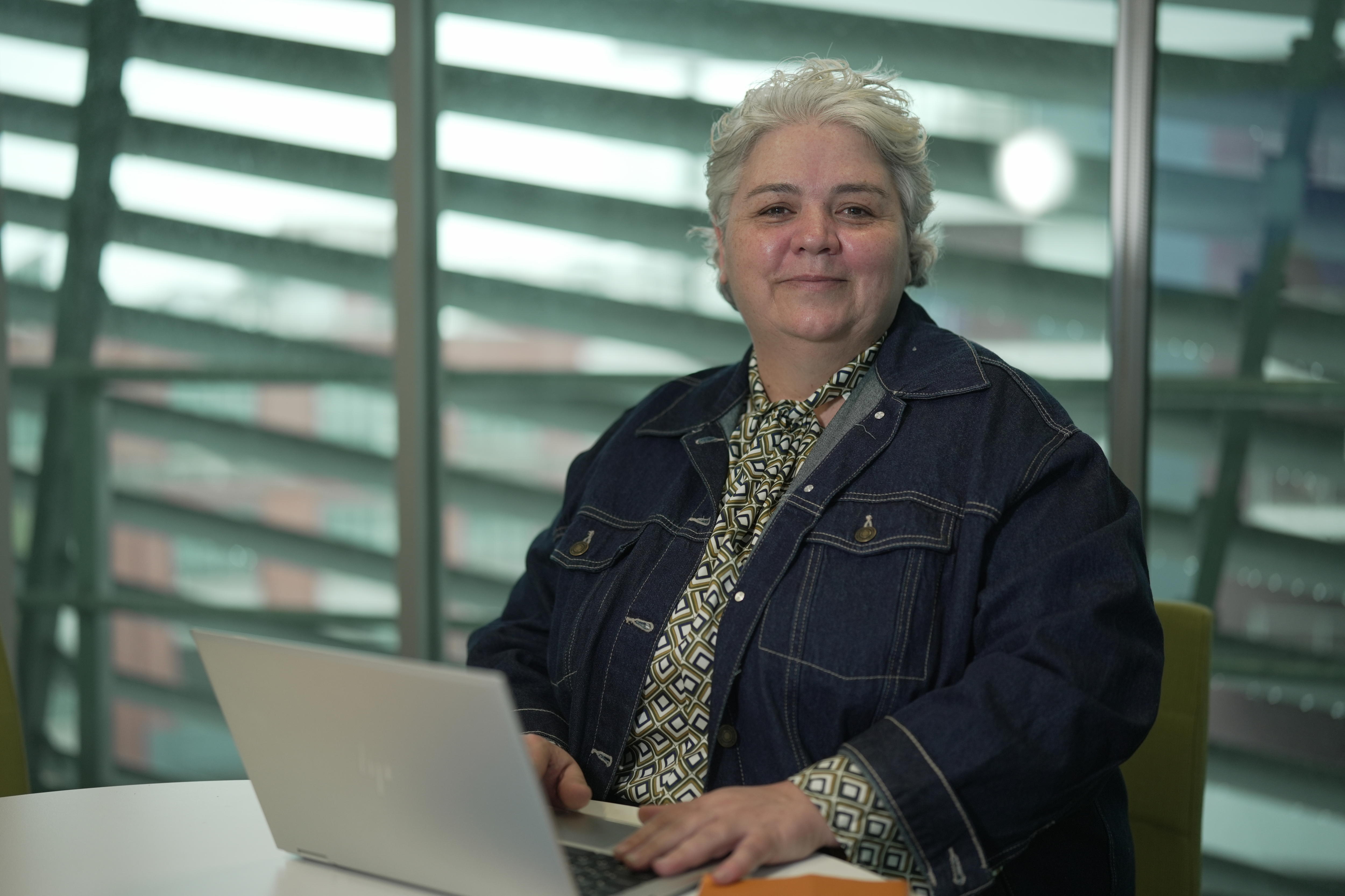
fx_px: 1868
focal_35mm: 50
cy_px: 448
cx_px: 672
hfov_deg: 39.6
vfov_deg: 27.0
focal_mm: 50
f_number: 1.4
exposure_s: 1/500
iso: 400
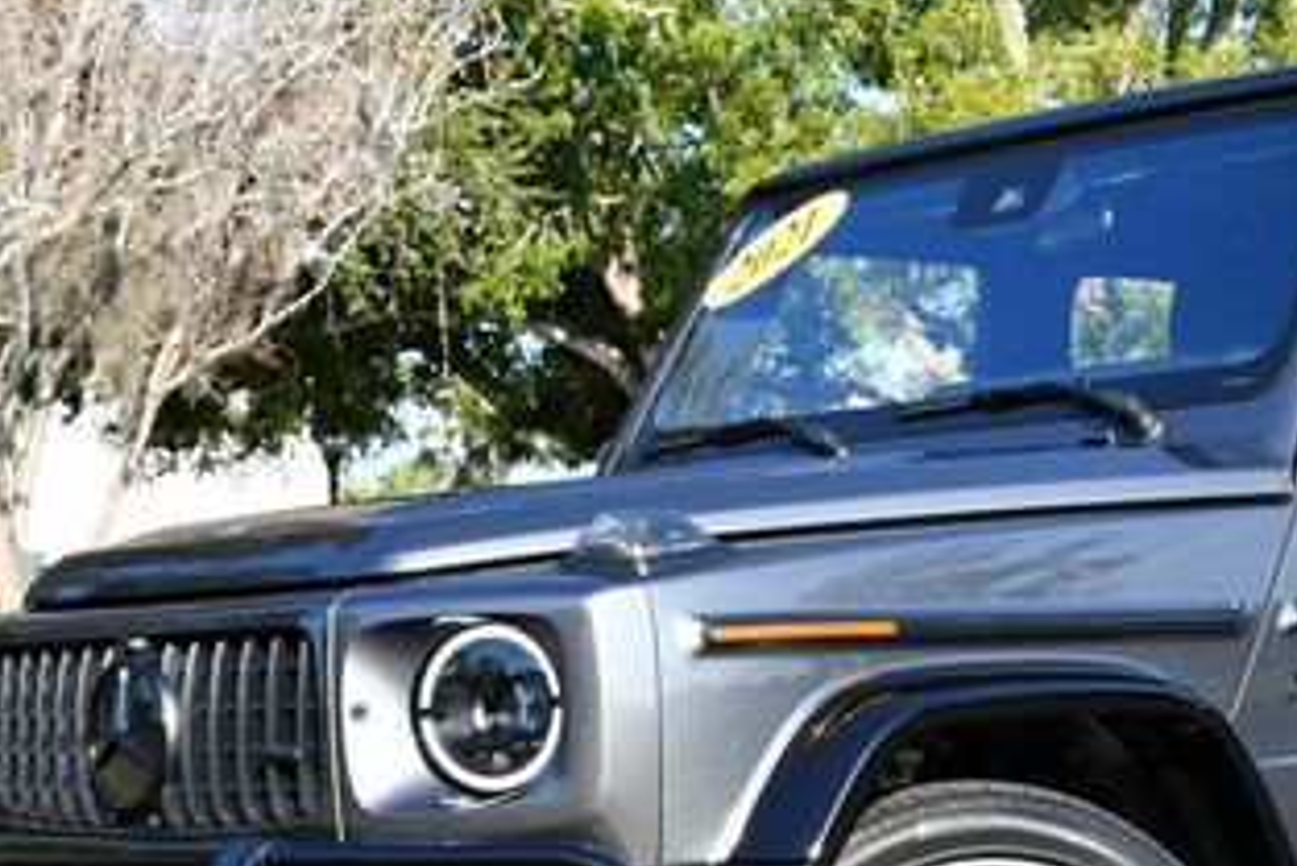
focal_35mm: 94
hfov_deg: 21.4
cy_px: 634
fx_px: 3388
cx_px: 1057
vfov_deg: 14.5
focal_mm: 23
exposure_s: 1/250
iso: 200
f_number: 8
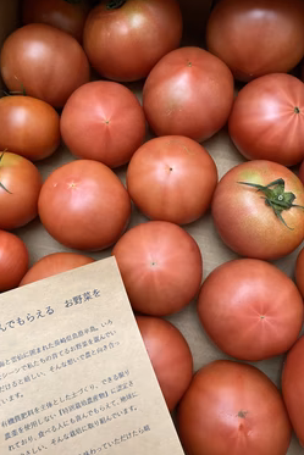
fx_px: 367
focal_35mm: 29
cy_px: 233
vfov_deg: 63.6
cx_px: 148
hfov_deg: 45.0
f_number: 1.8
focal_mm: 4.25
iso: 500
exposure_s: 1/40
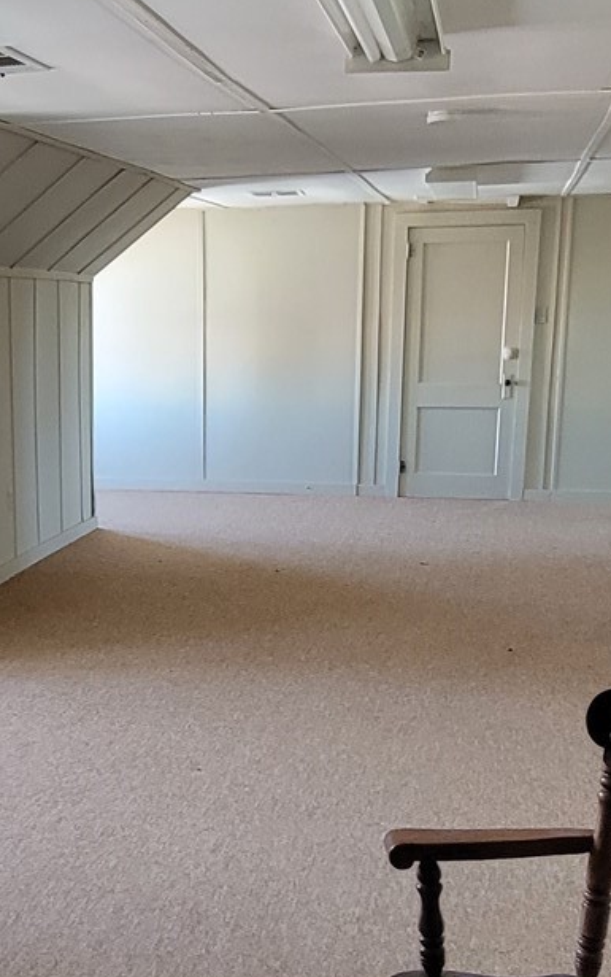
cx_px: 125
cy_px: 618
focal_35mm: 43
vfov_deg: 45.7
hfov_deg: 29.2
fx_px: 1144
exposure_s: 1/60
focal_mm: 2.2
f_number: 2.2
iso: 400
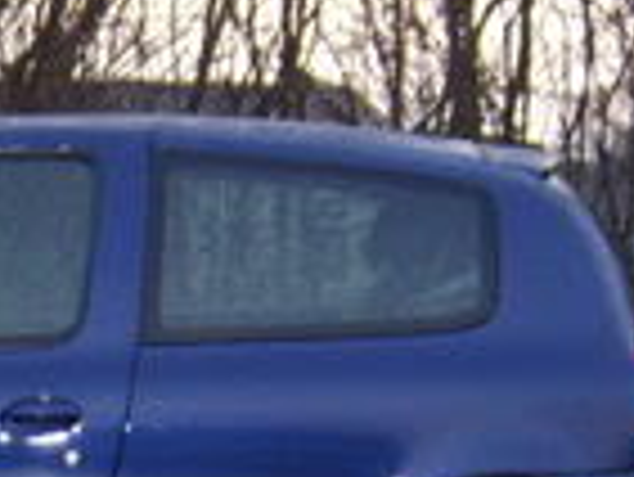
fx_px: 2585
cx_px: -90
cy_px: 396
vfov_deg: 10.5
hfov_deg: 13.7
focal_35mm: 141
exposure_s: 1/30
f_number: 2.7
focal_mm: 8.13
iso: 200
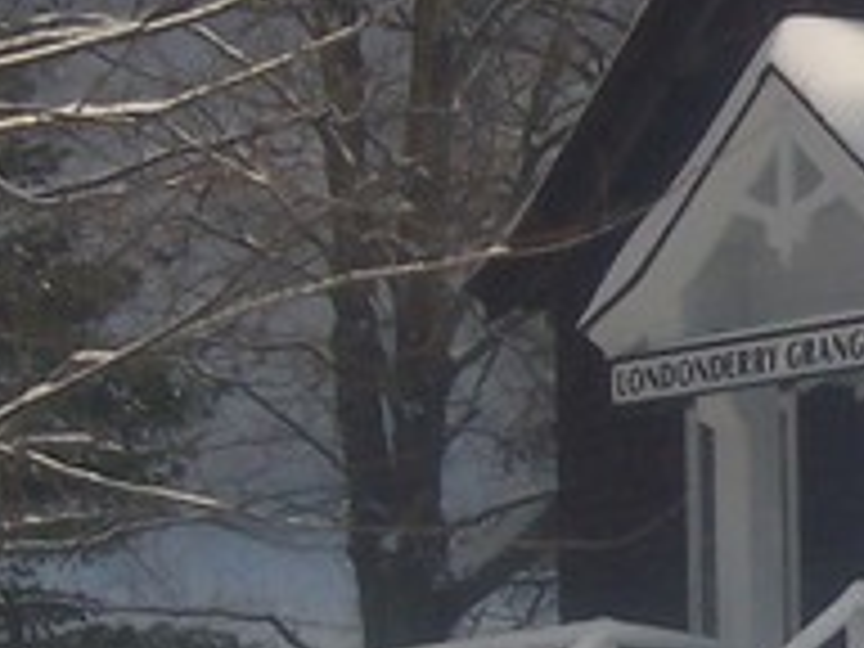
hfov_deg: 8.7
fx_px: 5491
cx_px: 1433
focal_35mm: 220
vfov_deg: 6.7
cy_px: 464
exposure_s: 1/1000
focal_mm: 8
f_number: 6.7
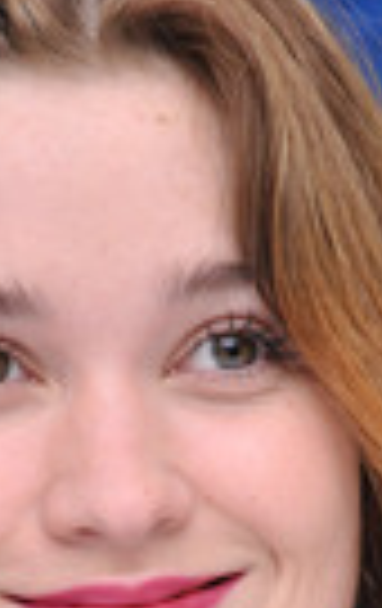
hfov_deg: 2.2
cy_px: 712
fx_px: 10116
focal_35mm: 611
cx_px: 135
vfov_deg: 3.4
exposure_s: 1/160
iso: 400
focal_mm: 135
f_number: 10
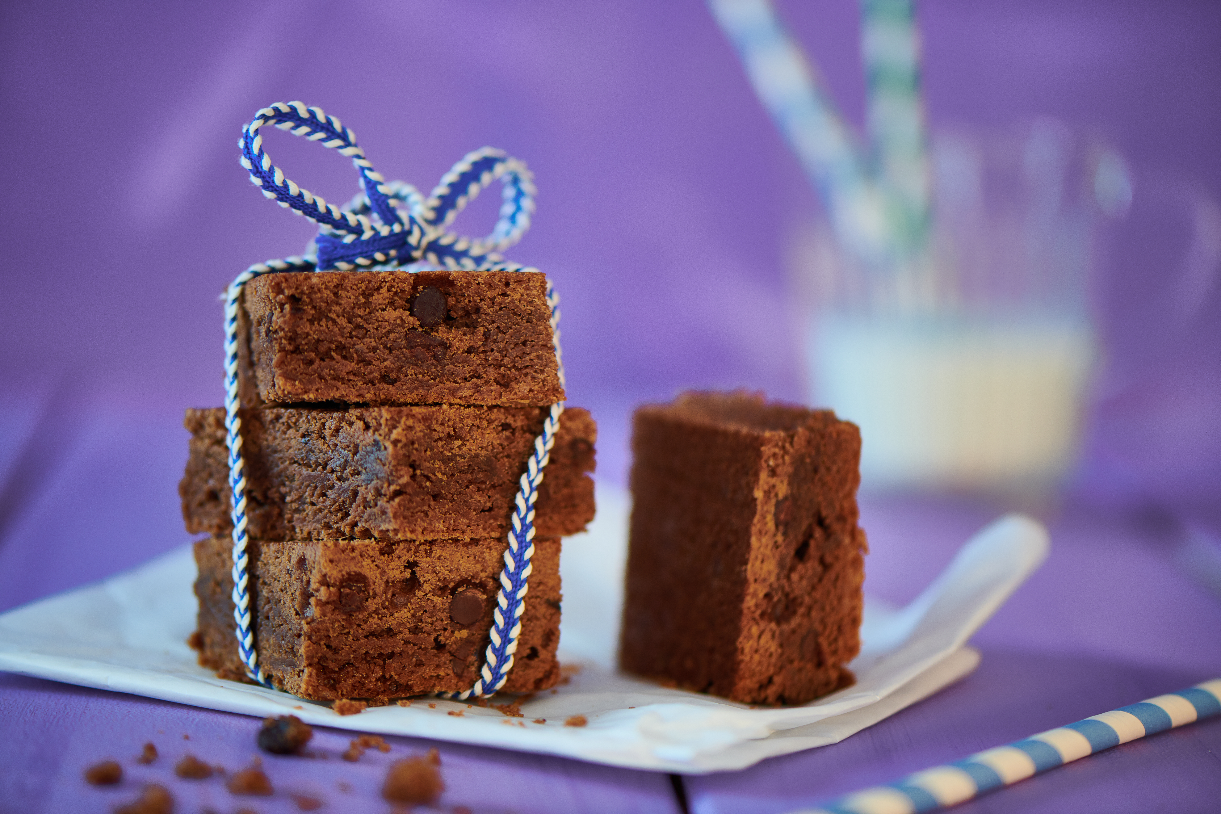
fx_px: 3561
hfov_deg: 19.5
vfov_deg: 13.0
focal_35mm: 105
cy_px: 407
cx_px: 610
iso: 200
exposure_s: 1/50
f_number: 3
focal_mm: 105
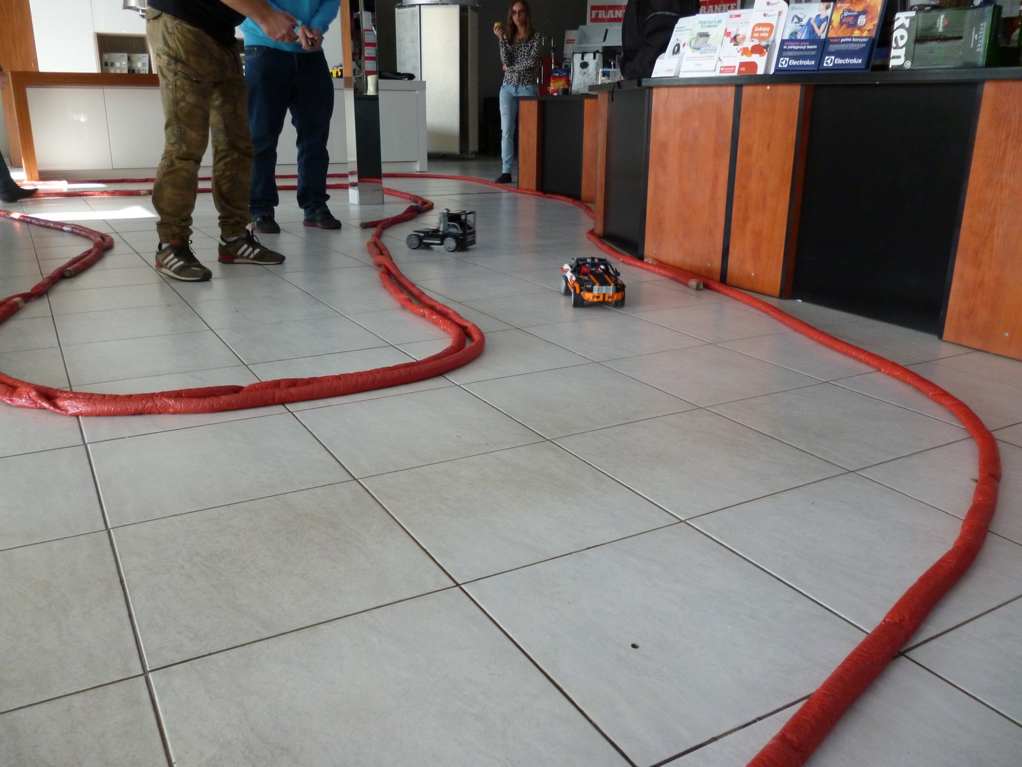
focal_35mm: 28
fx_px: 827
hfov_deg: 63.4
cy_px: 384
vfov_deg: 49.7
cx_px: 511
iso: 250
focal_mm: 5
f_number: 3.1
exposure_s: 1/60
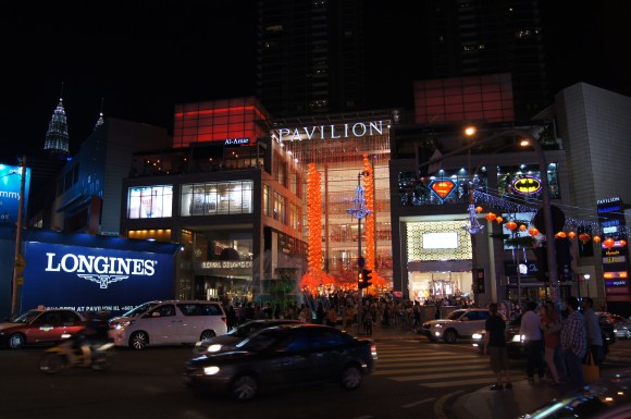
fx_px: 473
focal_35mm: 27
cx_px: 316
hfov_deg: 67.5
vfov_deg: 47.8
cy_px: 210
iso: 320
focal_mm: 18
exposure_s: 1/30
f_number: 3.5
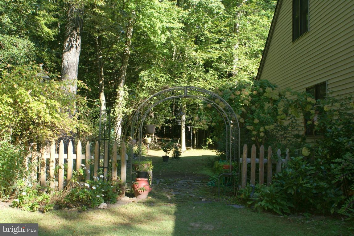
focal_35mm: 42
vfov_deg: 31.9
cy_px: 118
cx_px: 177
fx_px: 413
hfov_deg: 46.4
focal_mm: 28
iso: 100
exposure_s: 1/125
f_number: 5.6
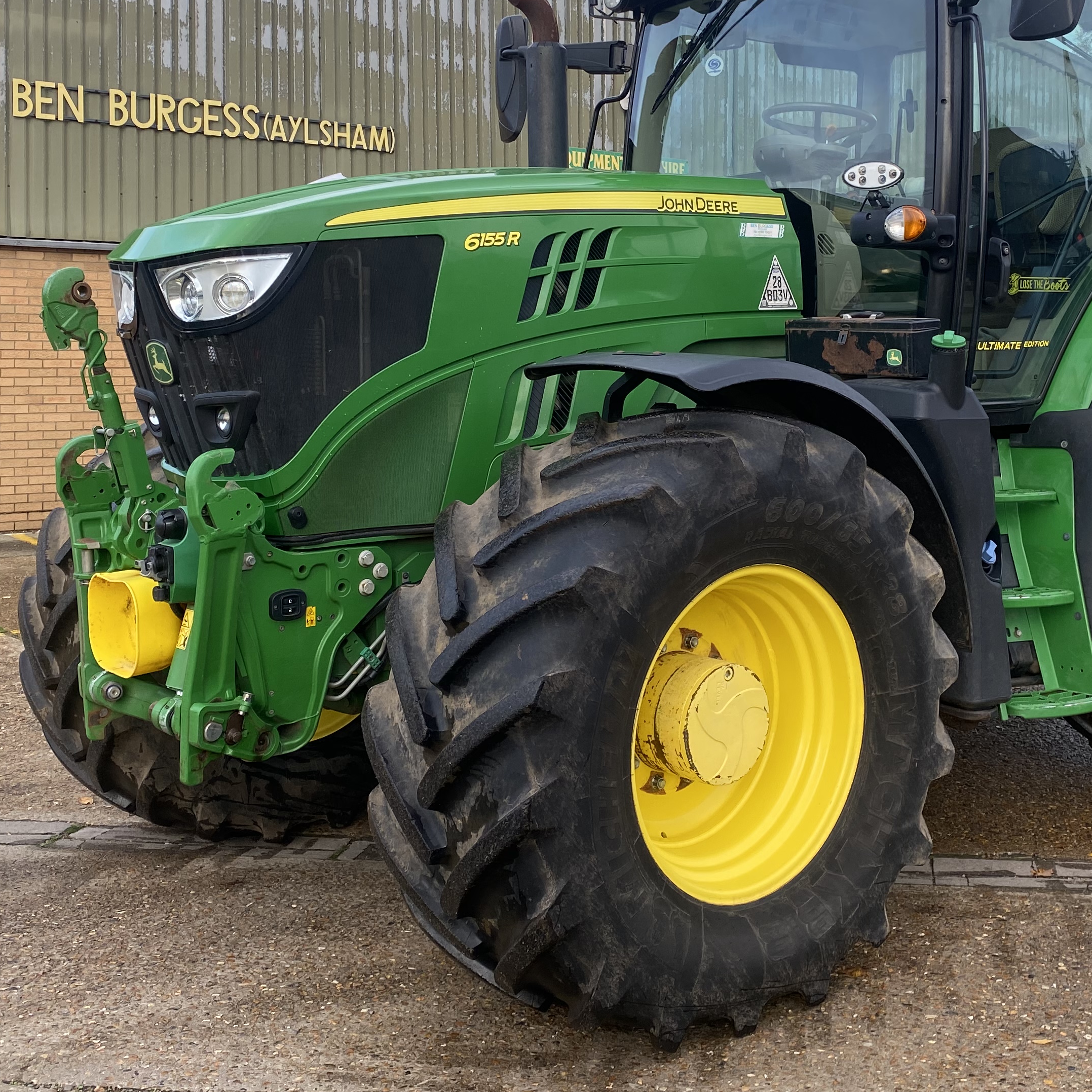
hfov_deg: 38.9
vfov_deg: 38.9
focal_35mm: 43
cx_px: 682
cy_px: 413
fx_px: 1535
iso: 32
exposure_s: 1/229
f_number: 1.8
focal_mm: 4.25
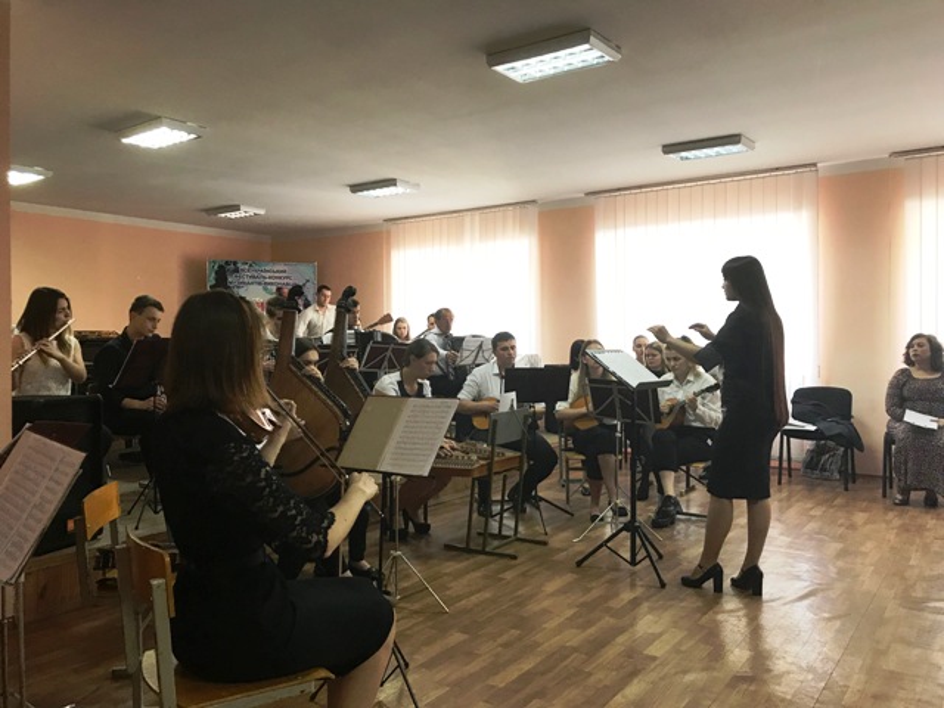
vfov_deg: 49.7
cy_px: 354
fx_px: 764
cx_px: 472
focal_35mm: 28
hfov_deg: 63.4
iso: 32
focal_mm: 3.99
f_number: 1.8
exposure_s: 1/25
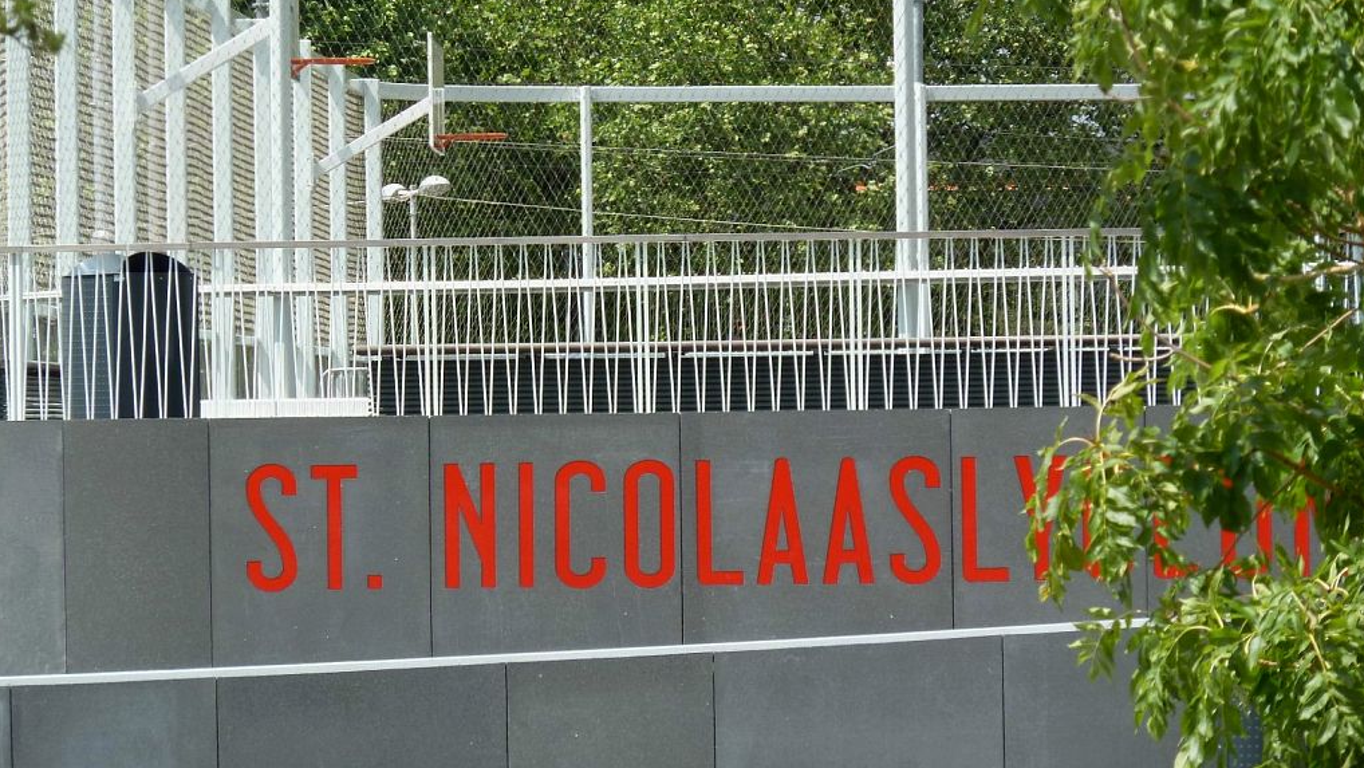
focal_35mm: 230
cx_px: 683
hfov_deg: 9.4
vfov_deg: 5.3
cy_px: 318
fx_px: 8320
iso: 80
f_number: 4.6
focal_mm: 34.4
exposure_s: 1/250
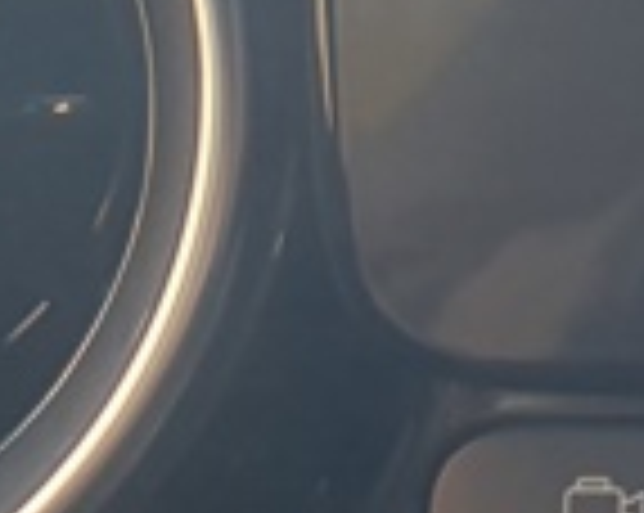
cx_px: 1671
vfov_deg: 10.5
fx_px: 2703
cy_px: -225
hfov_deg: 10.9
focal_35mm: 142
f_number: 2.4
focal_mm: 4.32
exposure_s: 1/100
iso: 50
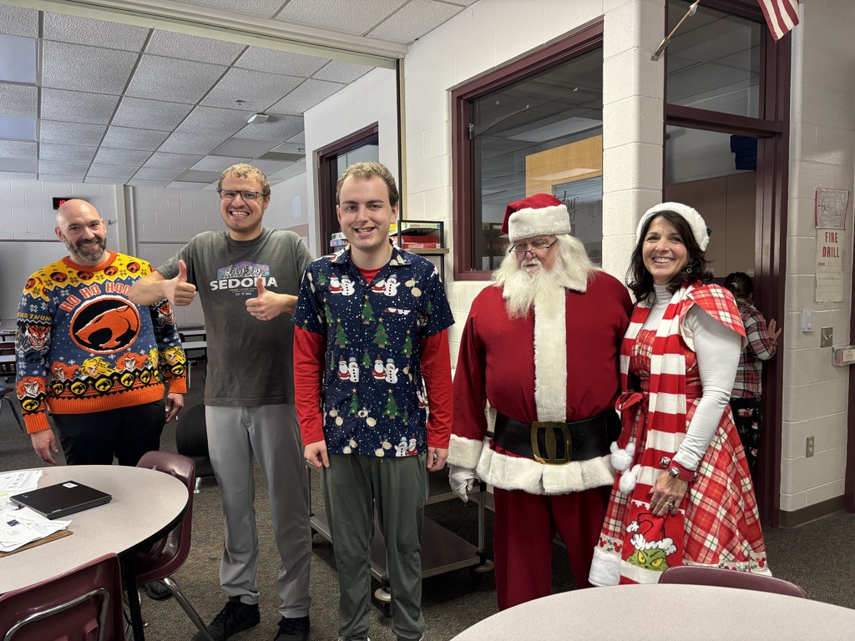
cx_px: 428
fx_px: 642
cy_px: 320
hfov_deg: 67.3
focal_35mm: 26
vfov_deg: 53.1
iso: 160
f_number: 1.6
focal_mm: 5.96
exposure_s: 1/60
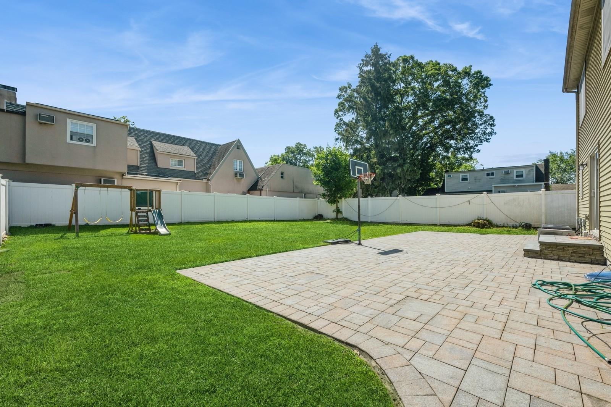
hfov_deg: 100.4
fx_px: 255
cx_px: 306
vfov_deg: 77.3
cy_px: 204
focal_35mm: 15
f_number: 11
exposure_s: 1/800
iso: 400
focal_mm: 15
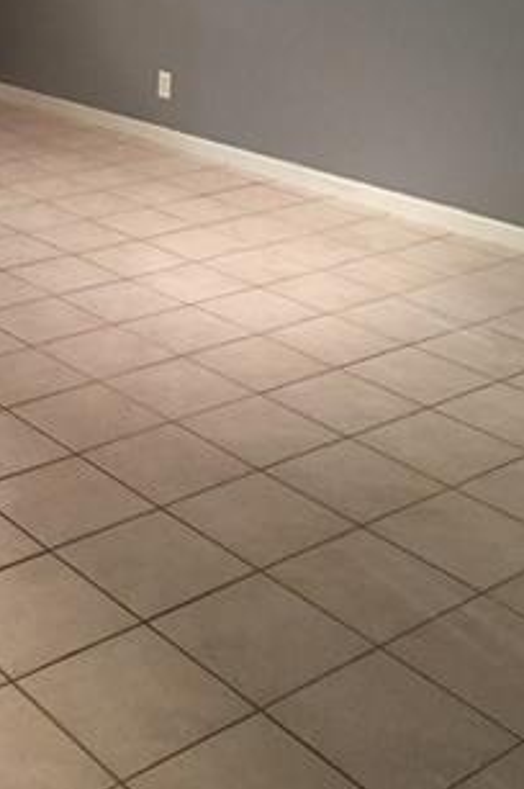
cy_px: 162
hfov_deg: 22.3
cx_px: 39
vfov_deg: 33.0
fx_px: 1291
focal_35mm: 59
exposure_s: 1/30
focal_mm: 4.15
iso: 200
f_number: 2.2
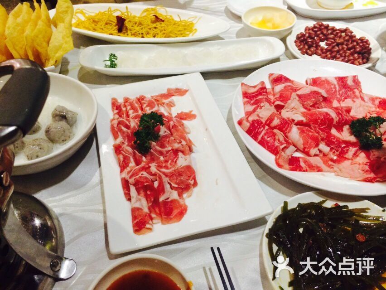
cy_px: 145
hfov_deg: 59.9
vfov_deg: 46.8
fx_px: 335
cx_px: 193
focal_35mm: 30
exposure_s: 1/30
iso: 250
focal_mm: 4.12
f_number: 2.2
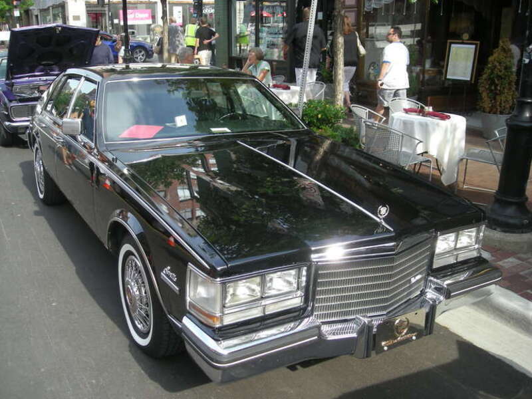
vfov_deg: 40.7
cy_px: 200
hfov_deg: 52.6
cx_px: 266
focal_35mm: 35
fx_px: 538
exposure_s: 1/194
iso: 50
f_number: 2.8
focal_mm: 5.7
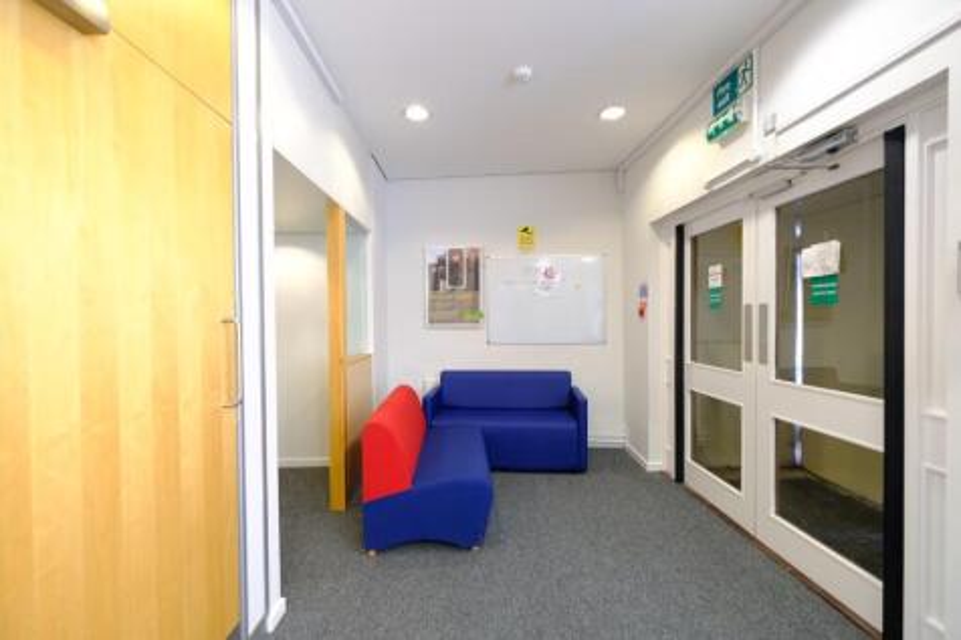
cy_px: 320
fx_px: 400
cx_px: 480
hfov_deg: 100.4
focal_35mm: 15
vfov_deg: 77.3
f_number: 4
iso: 160
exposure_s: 1/2.6
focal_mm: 10
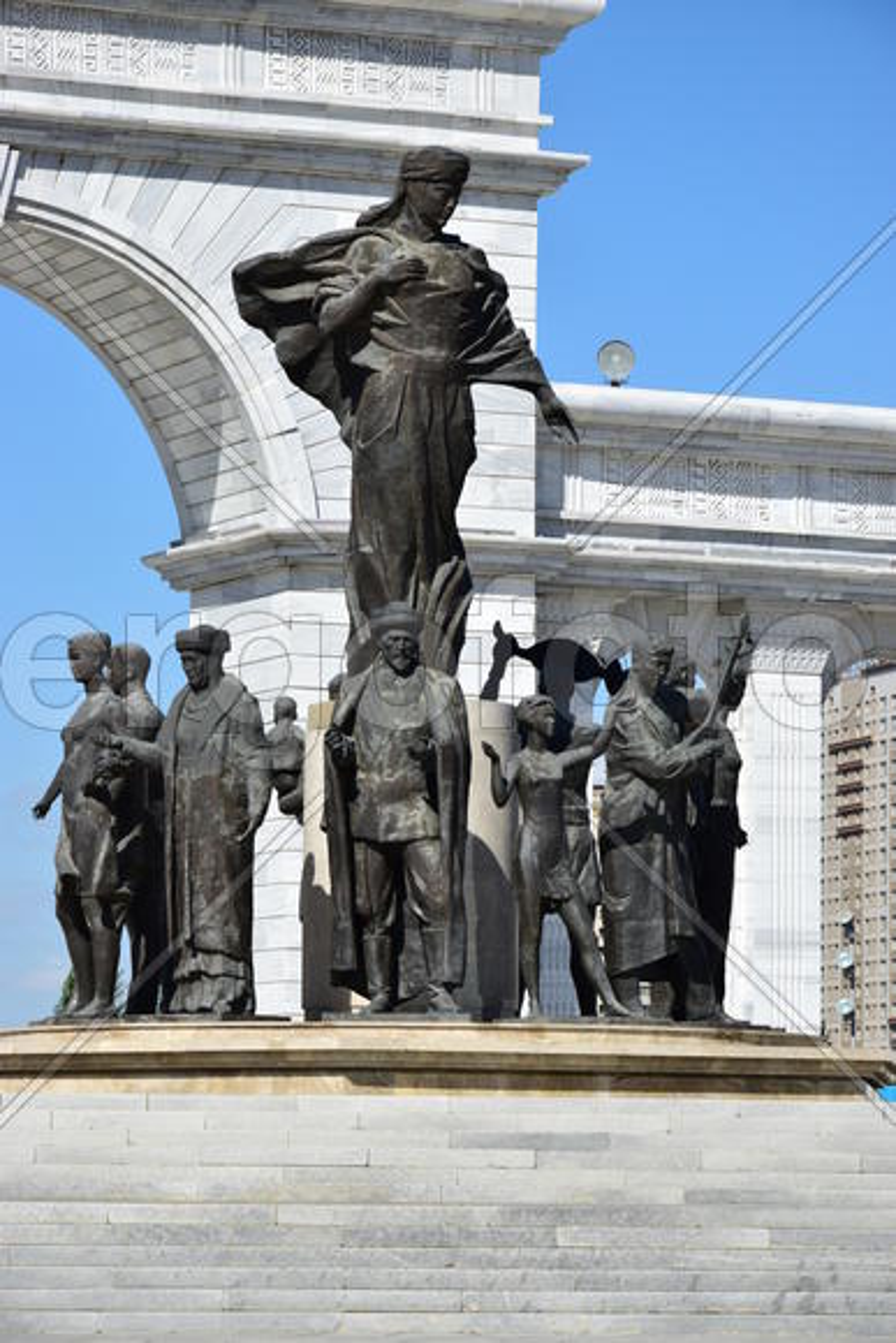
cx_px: 448
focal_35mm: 147
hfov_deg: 9.3
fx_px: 5484
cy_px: 672
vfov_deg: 14.0
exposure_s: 1/320
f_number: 8
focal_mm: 98
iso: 100
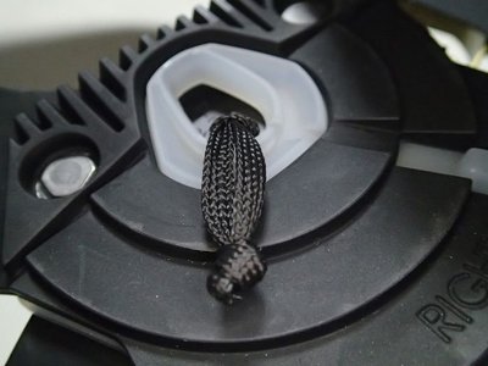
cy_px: 183
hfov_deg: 60.0
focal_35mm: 30
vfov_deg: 46.8
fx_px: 423
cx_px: 244
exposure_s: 1/30
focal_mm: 5.5
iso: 1600
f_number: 2.3
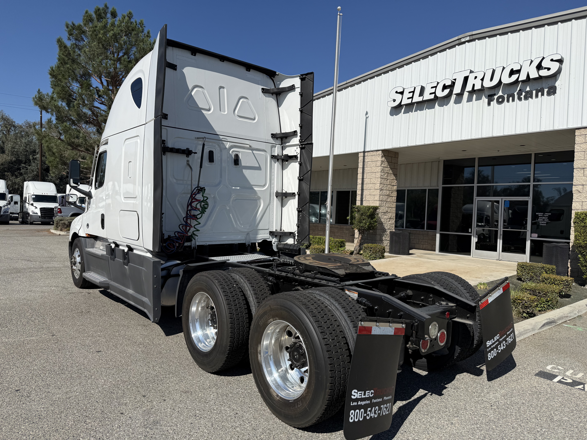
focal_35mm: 24
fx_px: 407
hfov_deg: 71.6
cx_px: 294
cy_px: 220
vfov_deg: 56.8
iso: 80
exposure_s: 1/8130
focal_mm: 6.76
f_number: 1.78
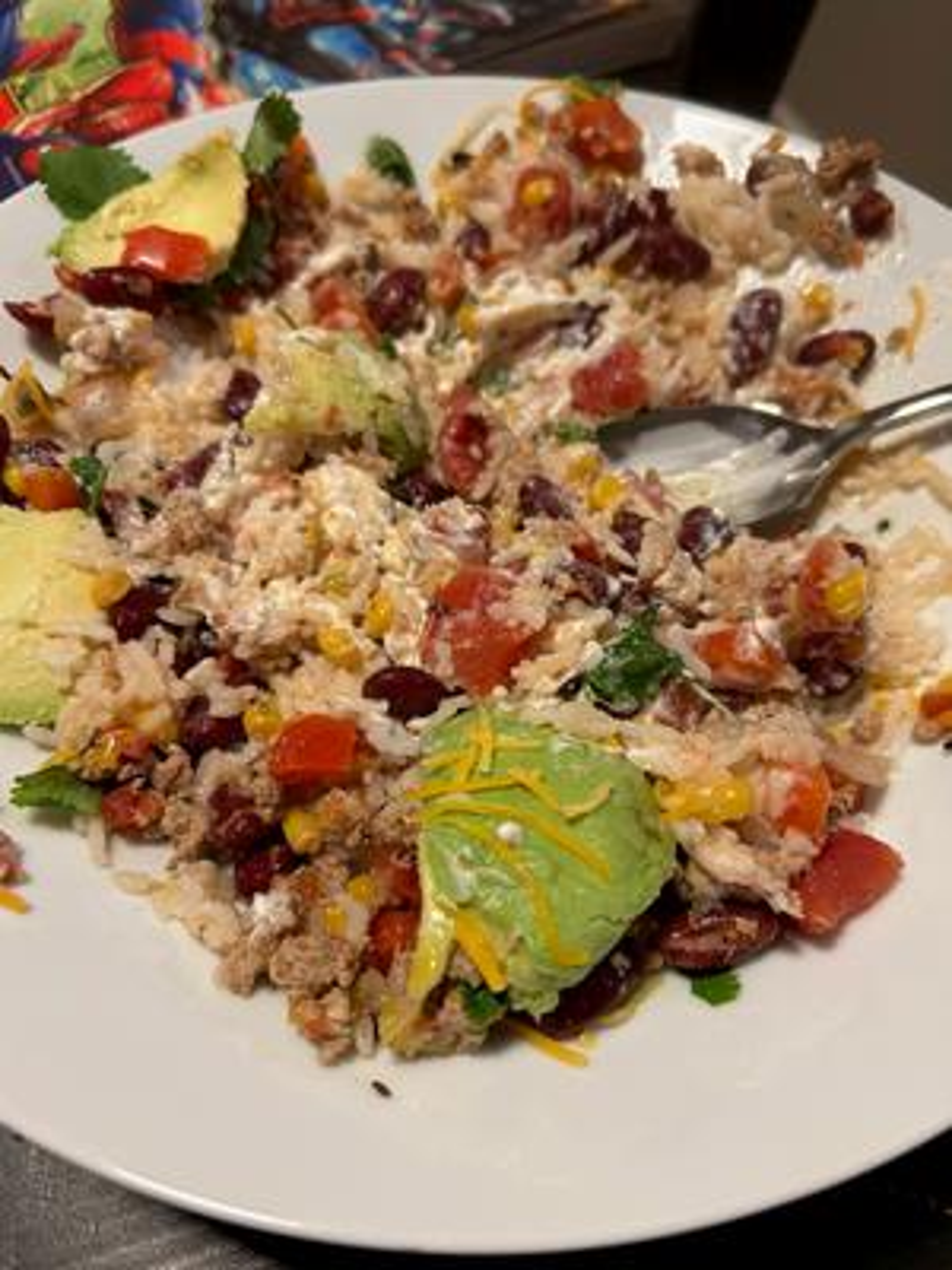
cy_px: 635
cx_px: 476
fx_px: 953
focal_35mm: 26
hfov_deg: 53.1
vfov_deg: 67.3
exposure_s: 1/60
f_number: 1.5
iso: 100
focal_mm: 5.7
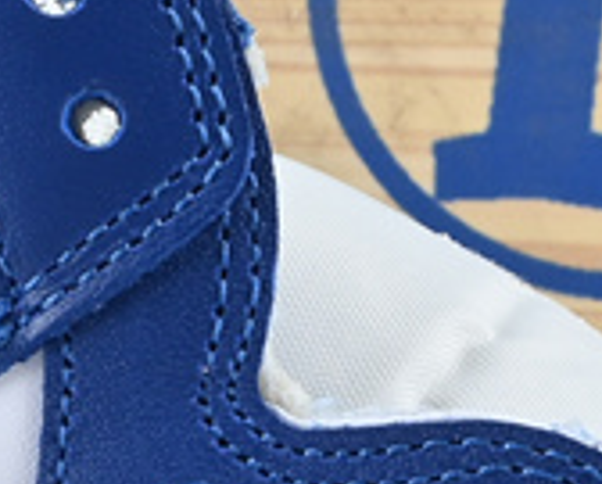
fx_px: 5819
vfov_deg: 4.7
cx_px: 609
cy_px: 903
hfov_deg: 5.9
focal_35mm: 326
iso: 100
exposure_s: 1/13
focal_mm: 32.5
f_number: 10
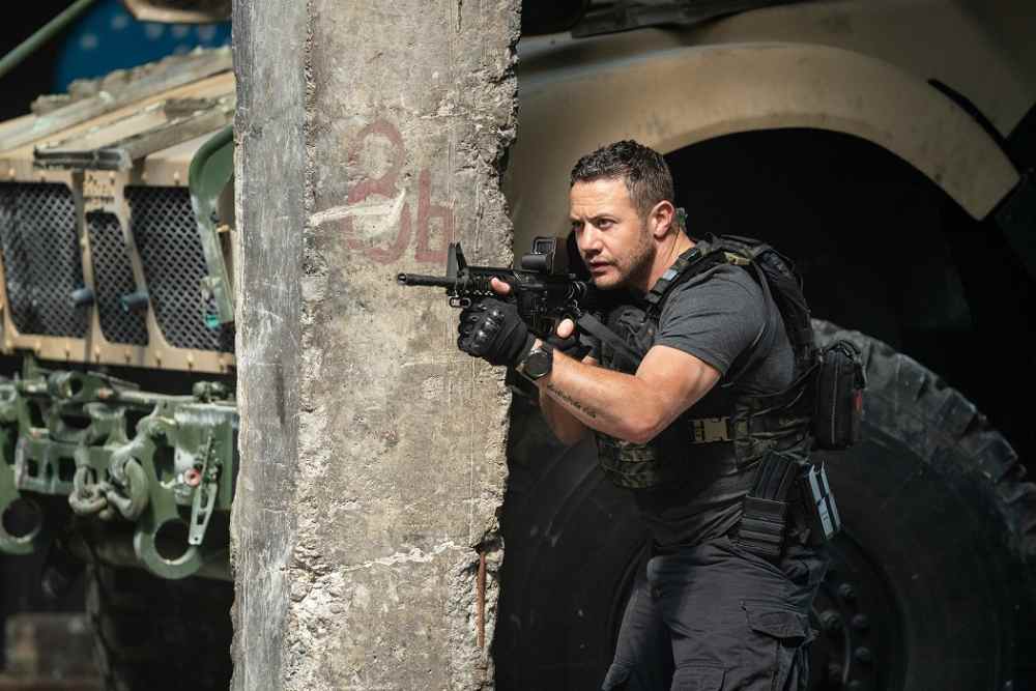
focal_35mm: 200
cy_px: 346
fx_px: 5756
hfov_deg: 10.3
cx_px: 518
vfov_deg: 6.9
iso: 1250
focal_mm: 200
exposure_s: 1/3200
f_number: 4
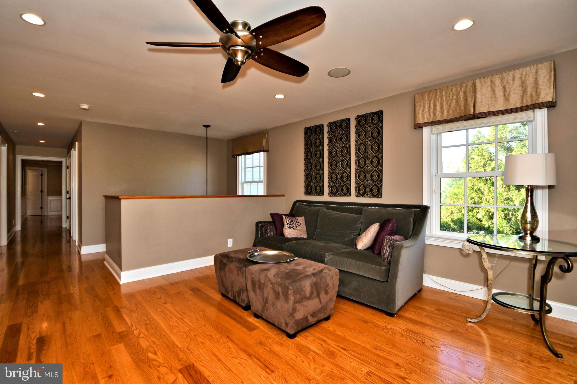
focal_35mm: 15
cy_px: 192
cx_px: 288
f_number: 4.5
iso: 200
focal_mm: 10.5
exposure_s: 1/100
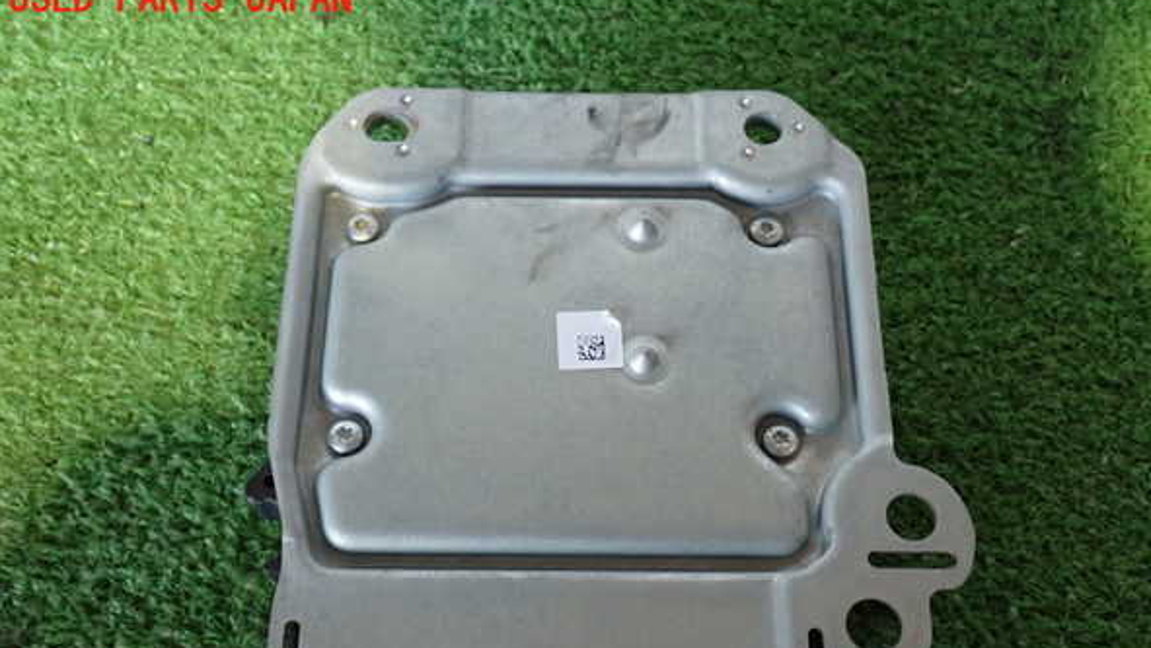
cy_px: 413
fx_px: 1282
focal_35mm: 42
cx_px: 582
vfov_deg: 28.3
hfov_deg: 48.3
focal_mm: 6.83
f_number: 2.7
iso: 800
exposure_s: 1/30
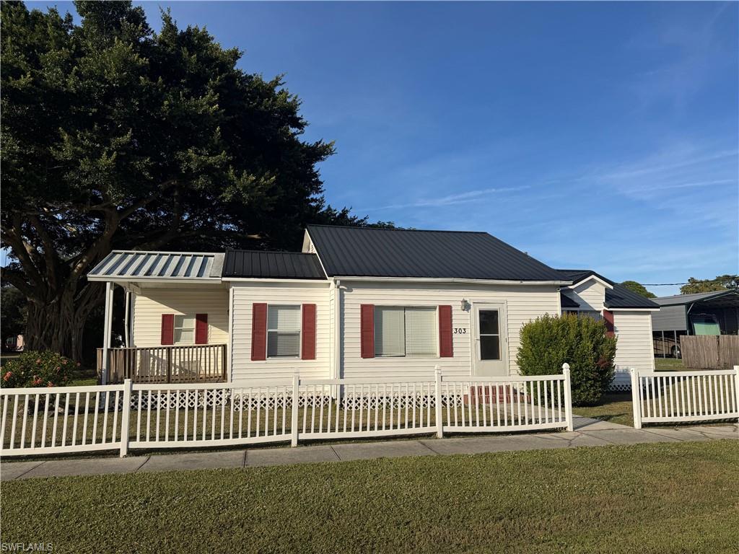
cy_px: 277
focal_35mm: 24
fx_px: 512
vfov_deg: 56.8
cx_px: 370
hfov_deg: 71.6
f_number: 1.78
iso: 80
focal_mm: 6.76
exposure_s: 1/7092
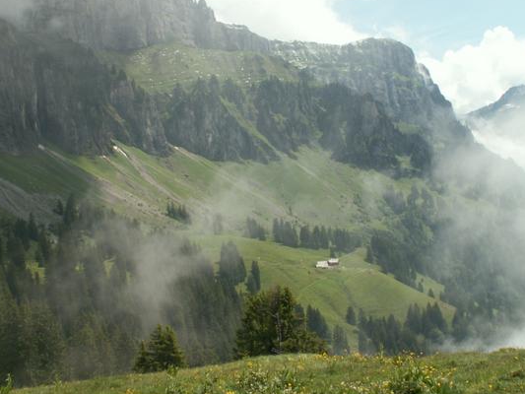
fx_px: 637
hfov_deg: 44.8
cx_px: 252
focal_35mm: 42
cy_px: 166
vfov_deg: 34.3
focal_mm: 5.86
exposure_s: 1/200
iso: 50
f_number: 6.3
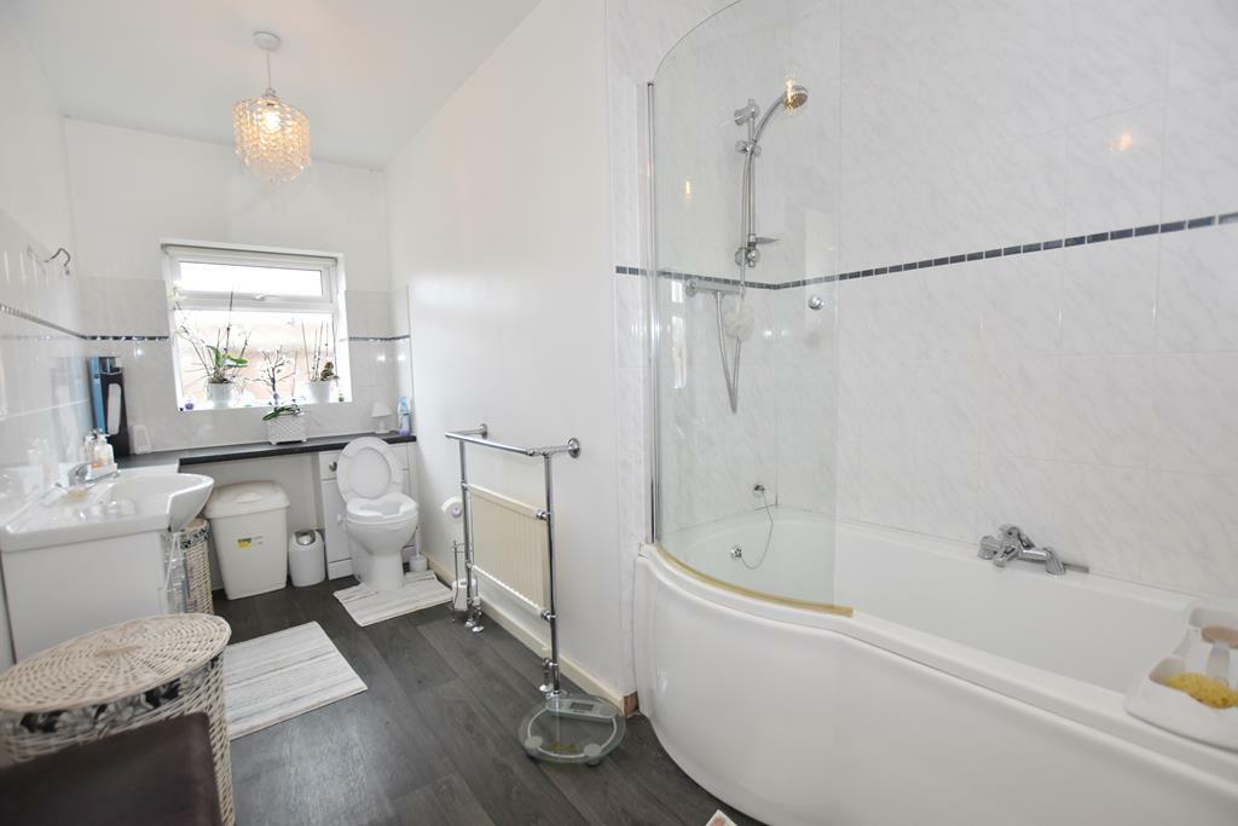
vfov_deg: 77.3
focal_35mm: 15
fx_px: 516
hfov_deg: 100.4
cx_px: 619
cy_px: 413
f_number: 3.5
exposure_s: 1/200
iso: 800
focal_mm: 10
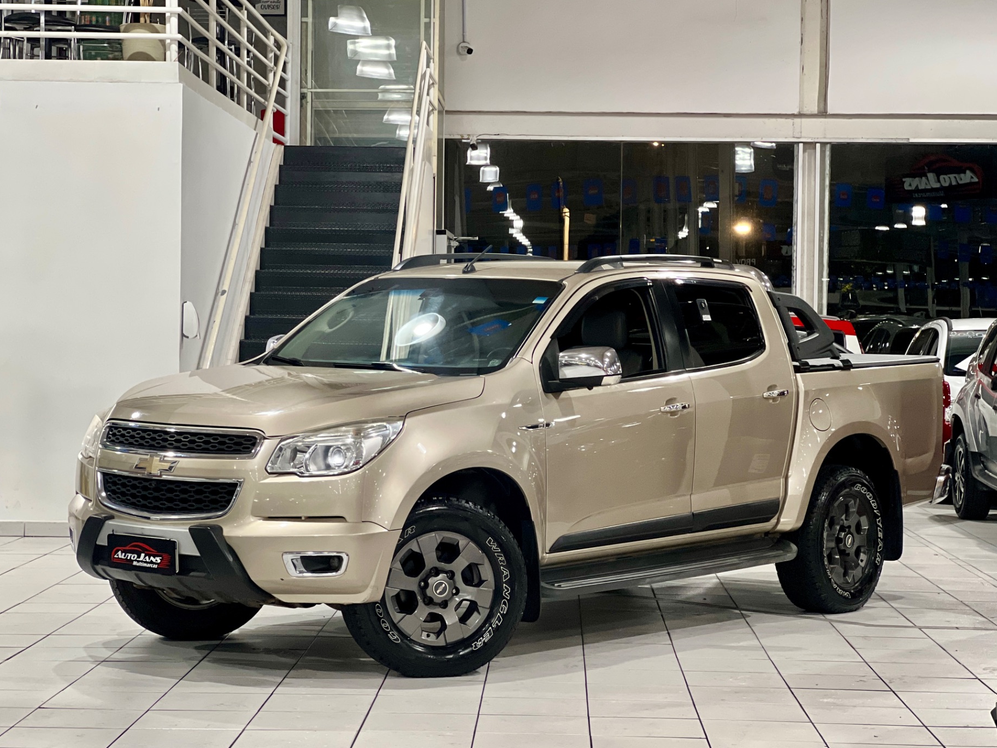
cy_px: 363
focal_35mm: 81
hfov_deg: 24.1
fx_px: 2333
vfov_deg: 18.2
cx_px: 479
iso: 320
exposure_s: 1/40
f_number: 2.8
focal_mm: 9
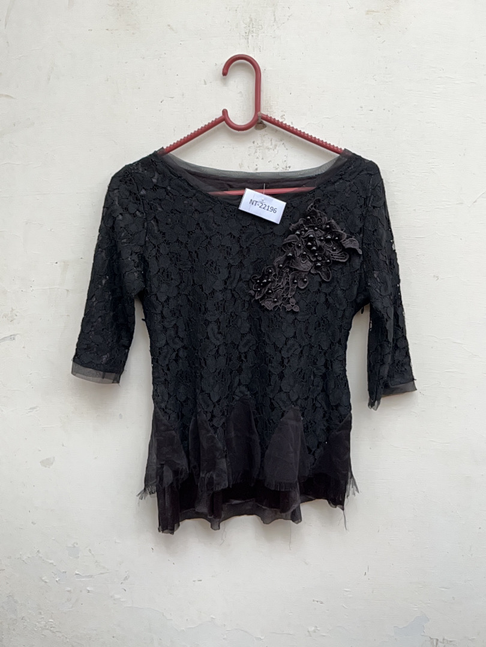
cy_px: 324
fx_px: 505
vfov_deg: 65.3
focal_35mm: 27
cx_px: 243
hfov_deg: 51.4
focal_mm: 5.1
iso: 80
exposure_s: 1/100
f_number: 1.6
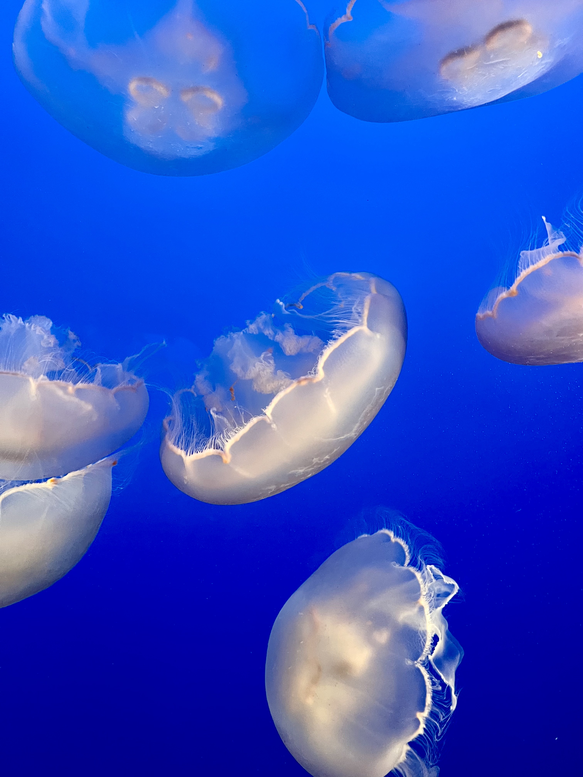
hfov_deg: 53.1
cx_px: 292
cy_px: 388
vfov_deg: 67.3
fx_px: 584
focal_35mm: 26
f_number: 1.5
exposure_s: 1/60
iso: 320
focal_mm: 5.7
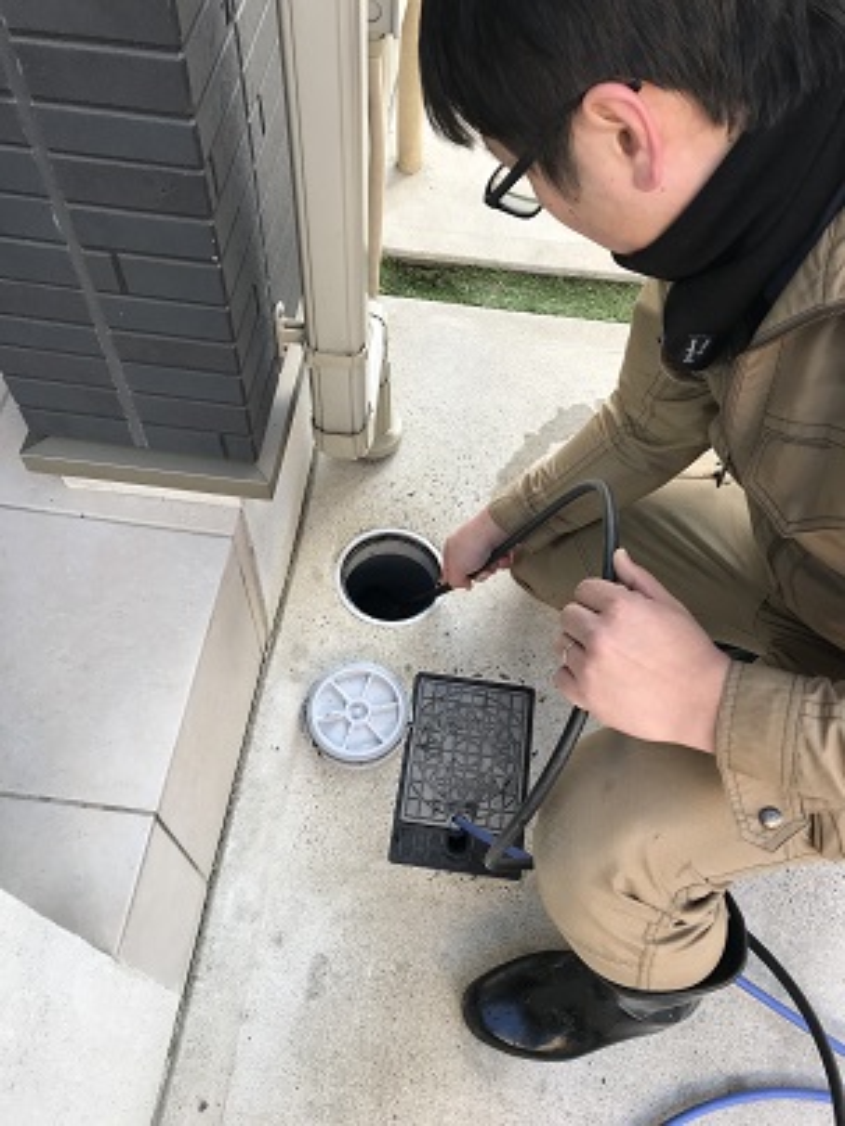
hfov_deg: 49.7
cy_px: 563
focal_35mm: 28
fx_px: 911
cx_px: 422
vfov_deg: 63.4
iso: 20
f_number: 1.8
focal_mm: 3.99
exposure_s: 1/146
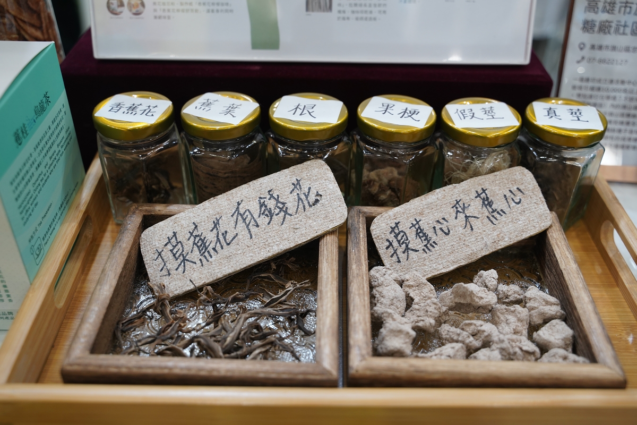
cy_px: 212
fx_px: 619
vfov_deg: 37.9
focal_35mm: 35
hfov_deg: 54.4
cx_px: 318
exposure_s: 1/60
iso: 800
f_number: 4
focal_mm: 35
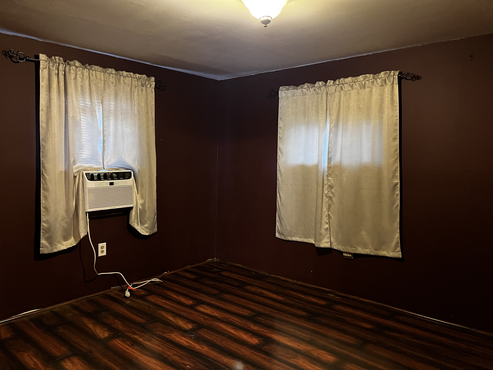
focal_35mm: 26
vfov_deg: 53.1
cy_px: 185
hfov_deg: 67.3
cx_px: 246
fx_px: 370
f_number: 1.6
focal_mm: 5.1
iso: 640
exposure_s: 1/30
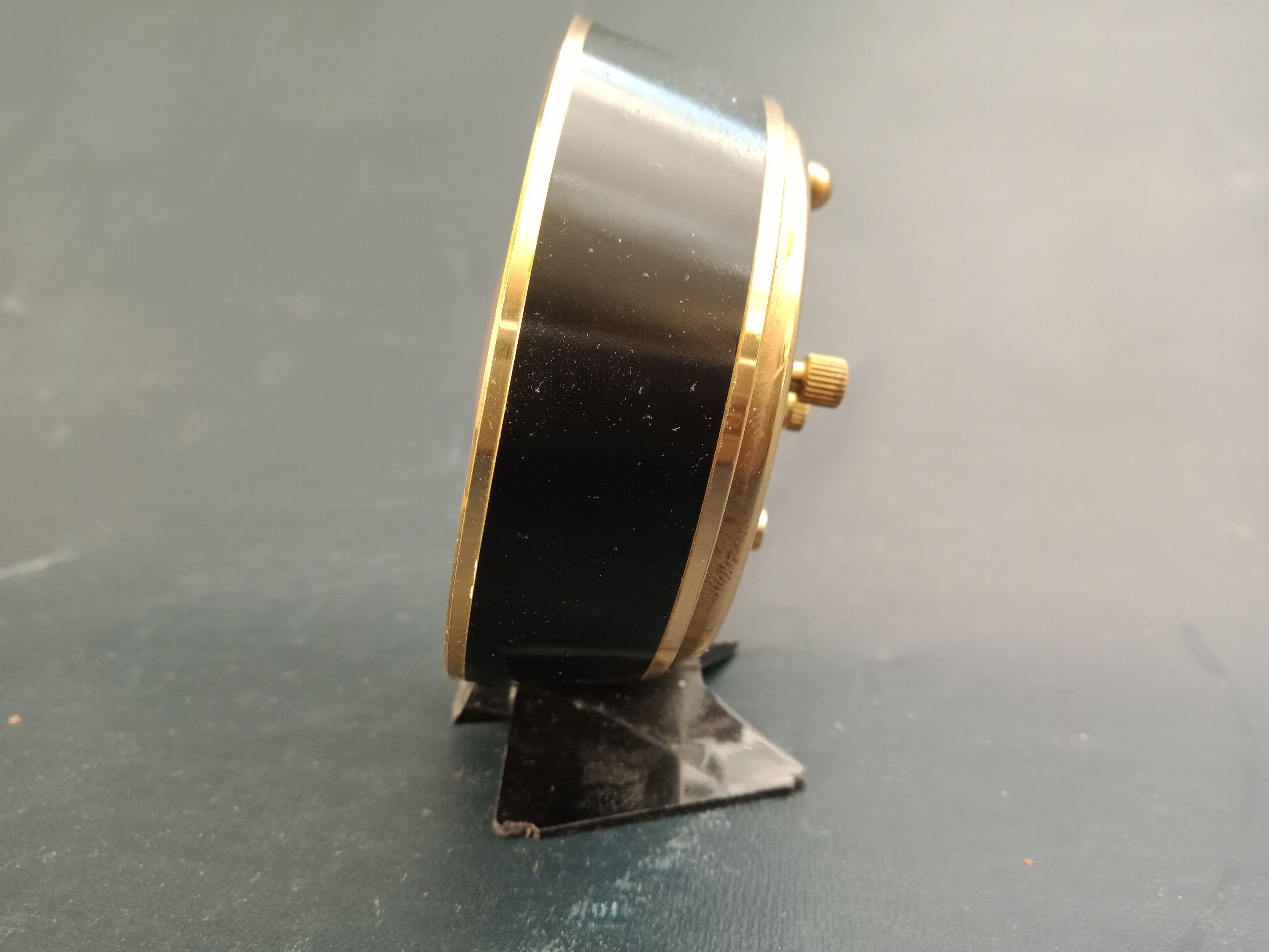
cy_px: 476
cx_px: 634
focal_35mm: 27
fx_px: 990
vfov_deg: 51.4
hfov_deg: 65.3
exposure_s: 1/33.3
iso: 468
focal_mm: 3.54
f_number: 2
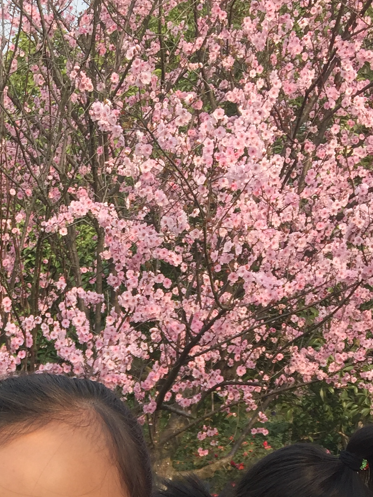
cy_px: 605
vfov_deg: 24.6
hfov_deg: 20.1
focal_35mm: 71
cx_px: 6
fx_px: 1020
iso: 32
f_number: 2.2
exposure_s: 1/608
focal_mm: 4.15
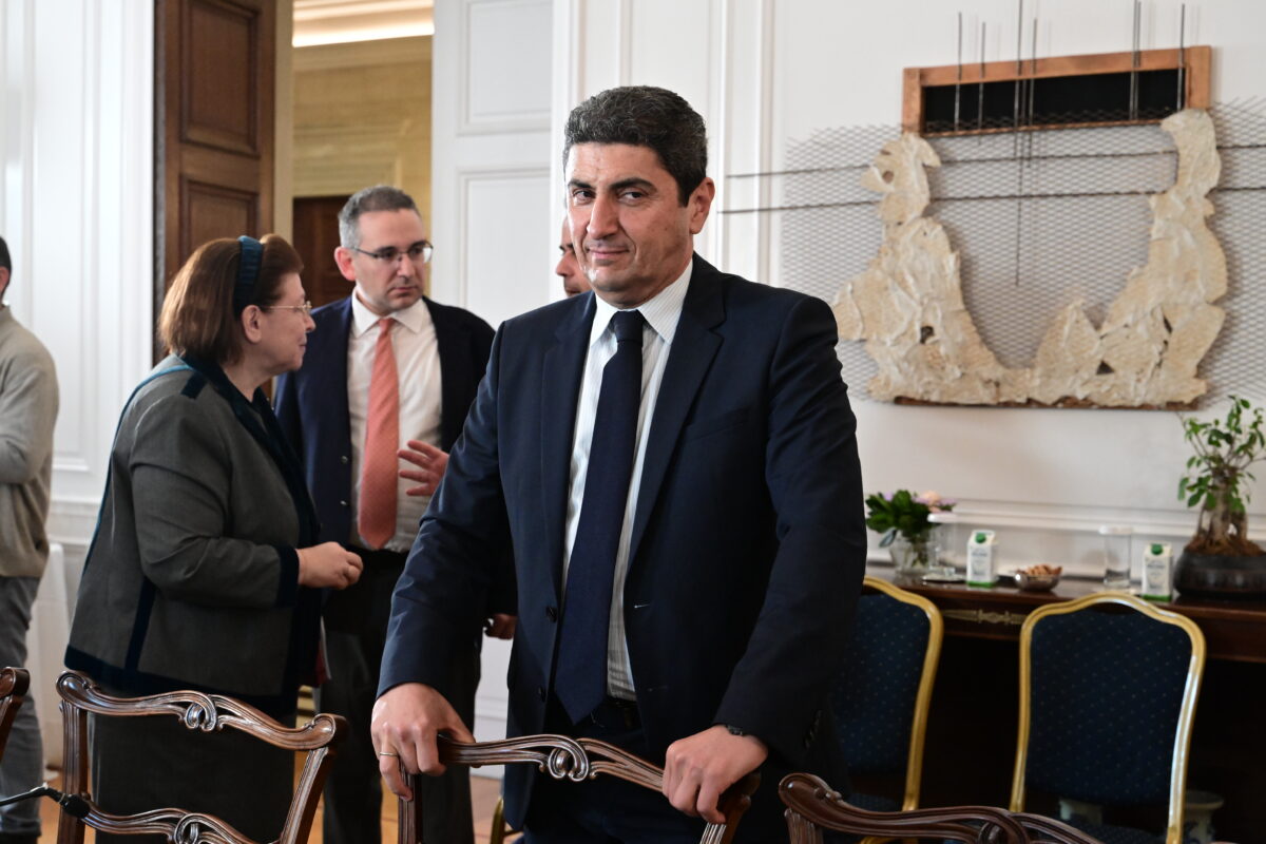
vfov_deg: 26.5
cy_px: 422
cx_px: 633
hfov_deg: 38.9
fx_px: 1793
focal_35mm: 51
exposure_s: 1/500
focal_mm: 51
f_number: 5
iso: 6400
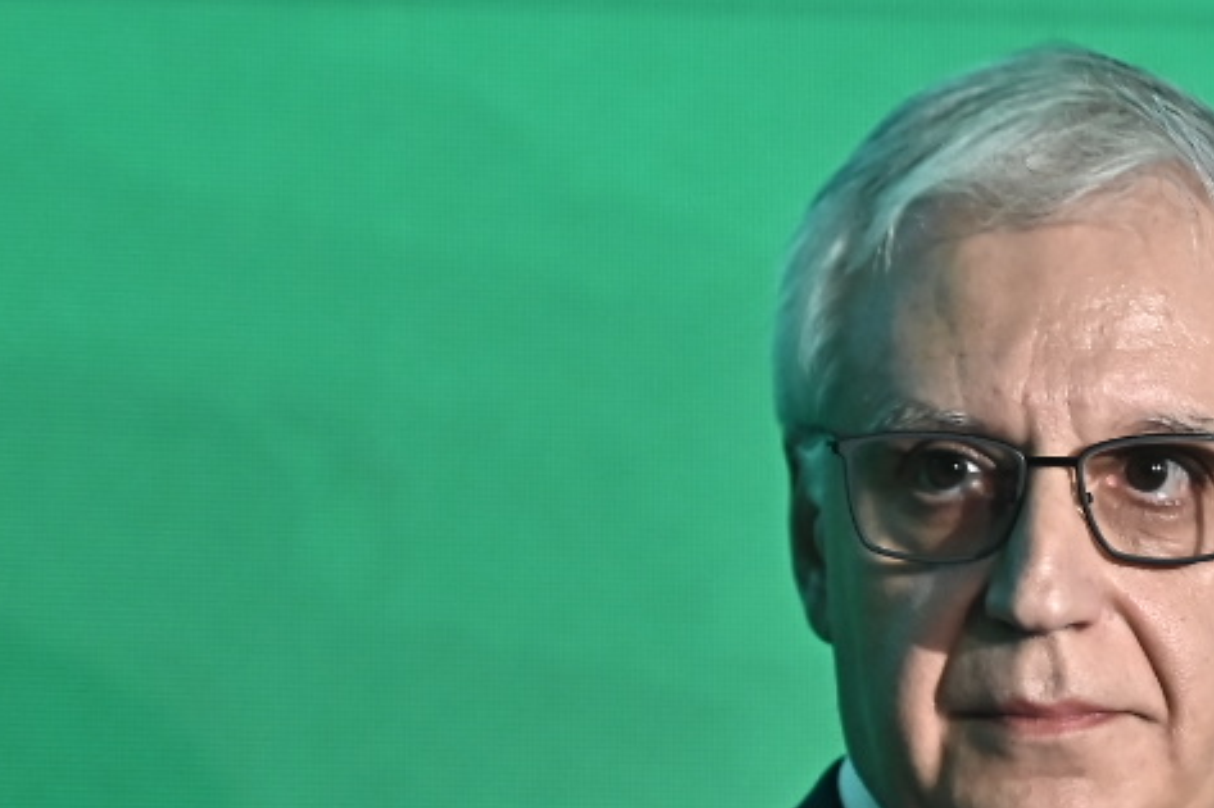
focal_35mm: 548
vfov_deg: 2.5
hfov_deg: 3.8
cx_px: 934
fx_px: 18472
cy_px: 921
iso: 1250
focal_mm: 160
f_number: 2.8
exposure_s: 1/125
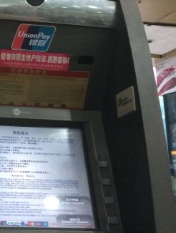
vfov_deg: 30.3
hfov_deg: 22.7
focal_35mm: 62
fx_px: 419
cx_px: -3
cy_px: 43
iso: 250
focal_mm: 4.15
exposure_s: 1/33
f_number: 2.2
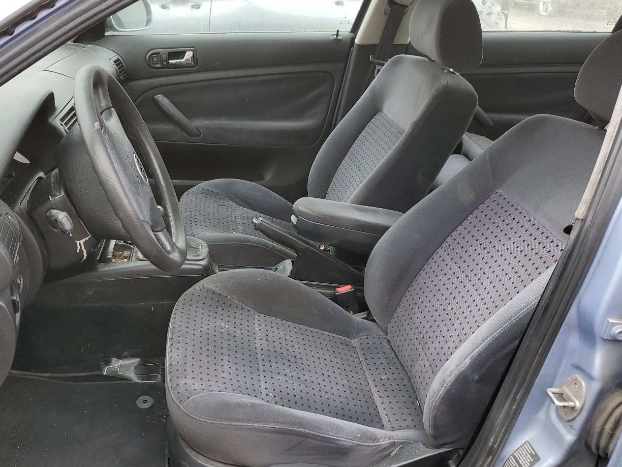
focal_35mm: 34
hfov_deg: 53.7
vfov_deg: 41.6
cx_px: 262
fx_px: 611
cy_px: 277
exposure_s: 1/213
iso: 50
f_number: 1.5
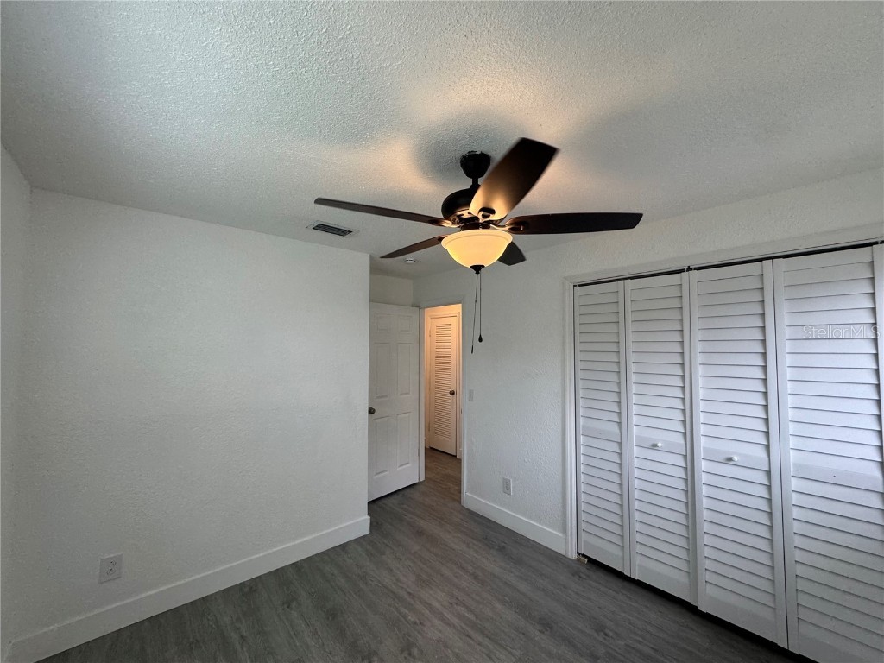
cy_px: 332
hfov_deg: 102.1
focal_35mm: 14
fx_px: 358
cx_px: 442
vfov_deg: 85.7
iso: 80
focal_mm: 2.22
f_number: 2.2
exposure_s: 1/120
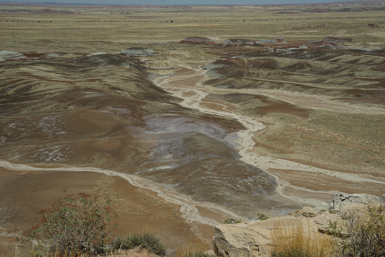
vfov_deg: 21.9
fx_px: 663
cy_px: 128
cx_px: 192
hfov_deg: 32.4
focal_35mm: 62
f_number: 18
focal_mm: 62
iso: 50
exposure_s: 1/100
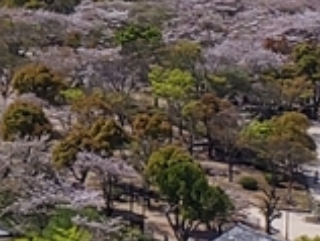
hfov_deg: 8.0
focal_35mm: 205
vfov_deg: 7.0
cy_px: -273
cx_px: -717
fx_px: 1898
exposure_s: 1/3107
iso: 100
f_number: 1.79
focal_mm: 4.71
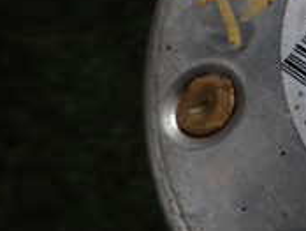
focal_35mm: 86
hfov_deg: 18.9
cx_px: 508
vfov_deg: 17.1
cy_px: 46
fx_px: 761
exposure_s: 1/160
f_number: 2.8
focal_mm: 4.5
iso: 100
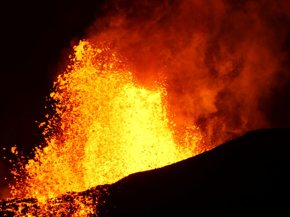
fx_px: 1273
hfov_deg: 13.0
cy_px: 137
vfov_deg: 9.8
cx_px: 108
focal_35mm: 152
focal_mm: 60
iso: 400
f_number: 5.1
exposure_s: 1/100
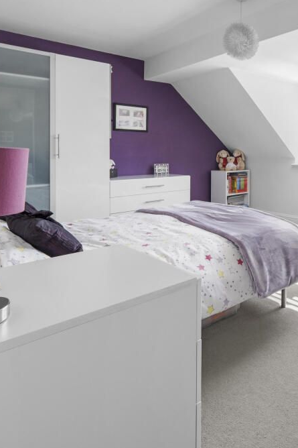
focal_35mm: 23
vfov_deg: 76.1
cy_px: 226
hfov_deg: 48.0
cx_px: 281
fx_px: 286
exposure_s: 1/15
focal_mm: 10
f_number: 8
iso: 500
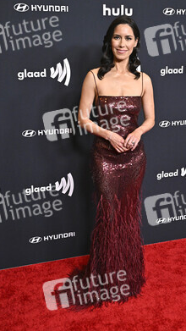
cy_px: 163
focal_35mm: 45
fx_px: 394
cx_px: 111
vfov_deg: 45.5
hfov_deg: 26.5
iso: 4000
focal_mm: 42
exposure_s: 1/250
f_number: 5.6
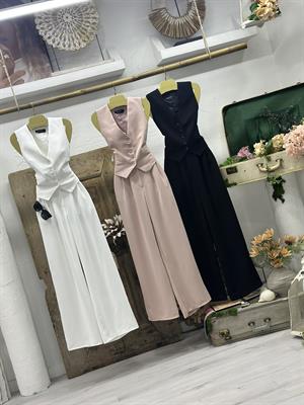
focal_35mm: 48
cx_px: 152
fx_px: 562
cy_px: 202
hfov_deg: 30.3
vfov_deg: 39.7
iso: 100
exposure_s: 1/100
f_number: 1.78
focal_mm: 6.86
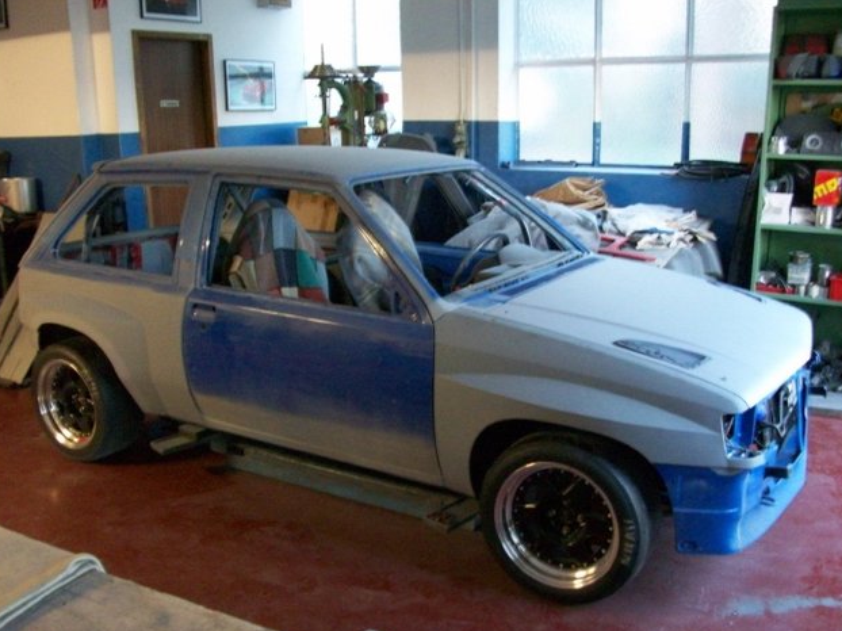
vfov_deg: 40.7
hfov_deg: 52.6
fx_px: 851
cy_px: 324
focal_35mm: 35
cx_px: 418
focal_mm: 5.7
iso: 320
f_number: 2.8
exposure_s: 1/8
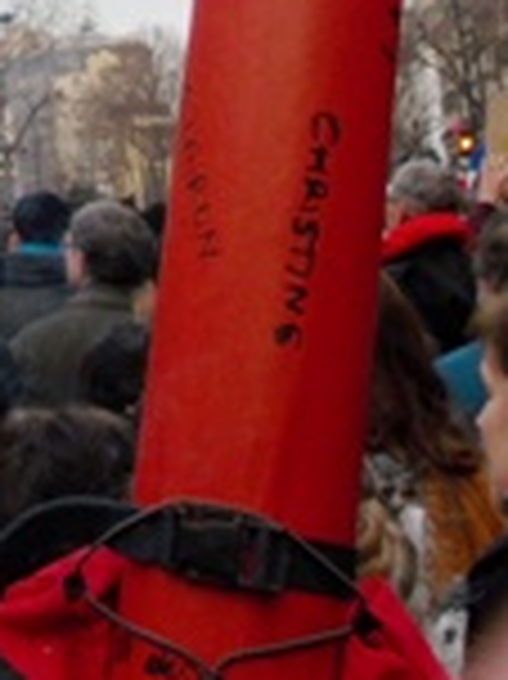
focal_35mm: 83
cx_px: -18
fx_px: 1626
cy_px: -135
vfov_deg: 21.8
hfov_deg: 17.3
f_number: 2.7
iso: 80
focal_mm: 4
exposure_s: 1/160
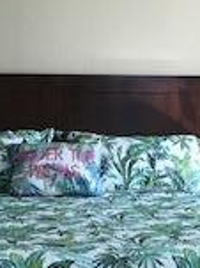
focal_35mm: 119
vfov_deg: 16.4
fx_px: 918
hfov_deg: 12.4
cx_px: 152
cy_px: 215
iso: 25
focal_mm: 3.99
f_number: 1.8
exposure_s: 1/30
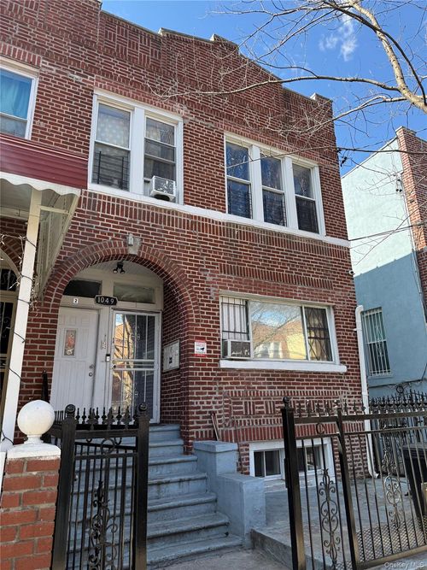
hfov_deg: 56.8
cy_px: 285
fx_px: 395
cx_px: 214
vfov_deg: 71.6
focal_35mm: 24
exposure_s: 1/1005
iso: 100
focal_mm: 6.76
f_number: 1.78
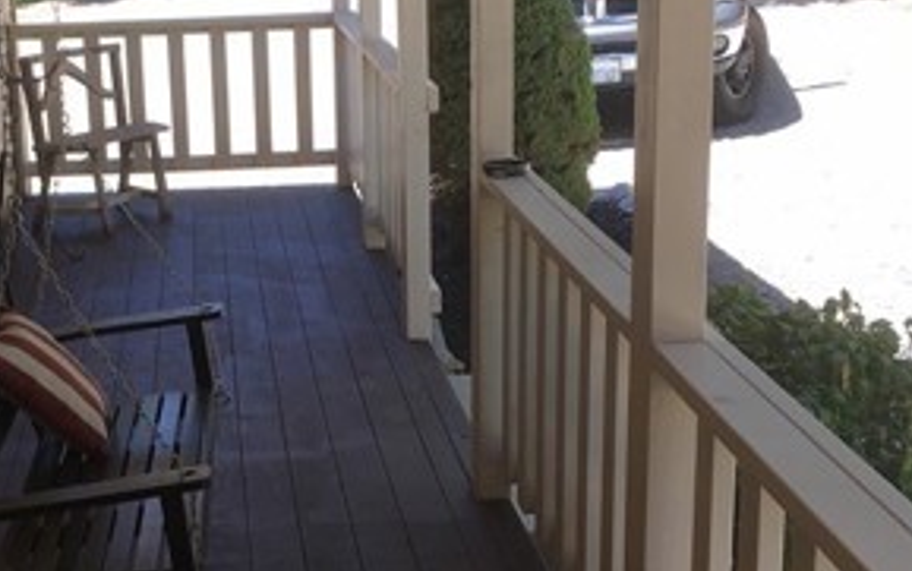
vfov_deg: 19.1
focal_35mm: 68
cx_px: 234
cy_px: 375
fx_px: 1691
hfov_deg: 29.7
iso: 25
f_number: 2.2
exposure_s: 1/265
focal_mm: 4.15
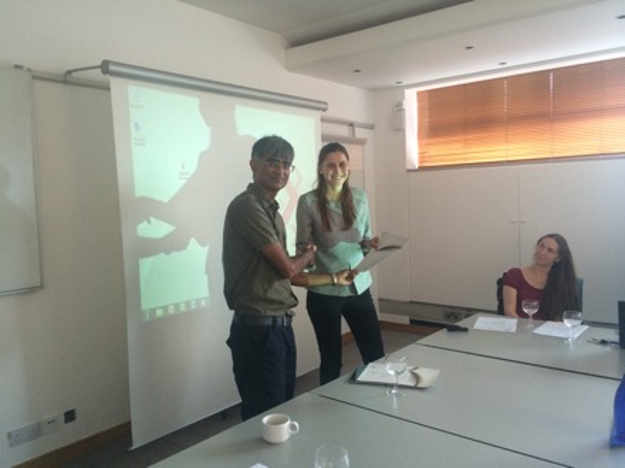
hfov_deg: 60.0
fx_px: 542
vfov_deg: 46.8
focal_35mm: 30
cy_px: 234
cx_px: 312
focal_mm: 4.12
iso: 125
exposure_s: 1/30
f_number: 2.2
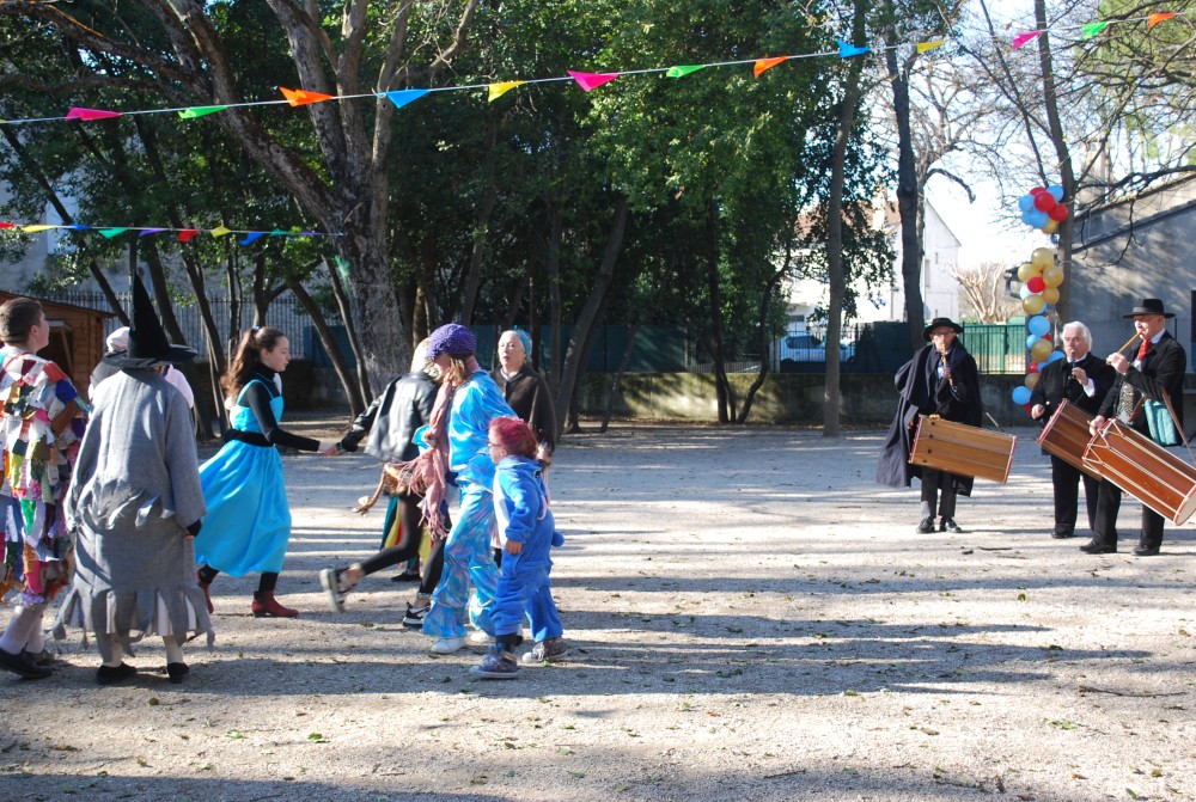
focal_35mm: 48
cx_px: 598
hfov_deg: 41.0
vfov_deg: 28.2
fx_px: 1598
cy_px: 401
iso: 200
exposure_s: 1/125
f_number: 5.6
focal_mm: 32
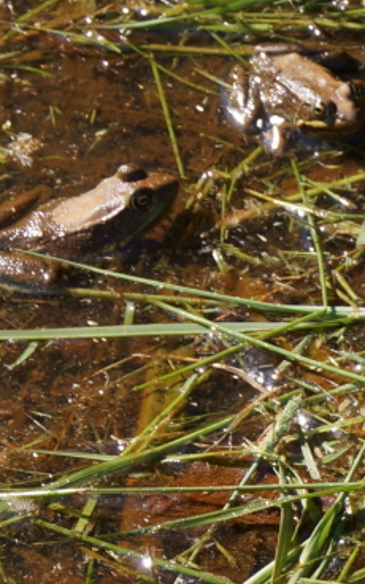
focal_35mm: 166
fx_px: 2642
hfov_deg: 7.6
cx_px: 740
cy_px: 476
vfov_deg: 12.6
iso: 100
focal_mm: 40
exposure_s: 1/125
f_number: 5.6
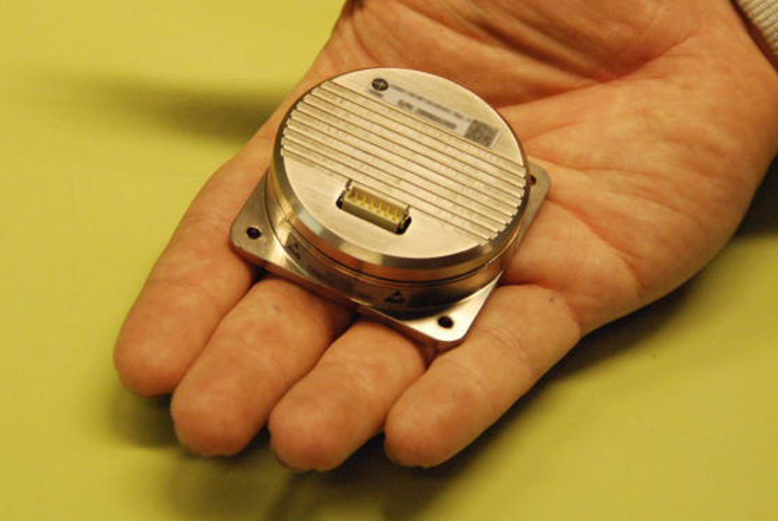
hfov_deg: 10.2
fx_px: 4348
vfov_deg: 6.8
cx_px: 368
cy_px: 170
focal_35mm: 201
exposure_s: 1/80
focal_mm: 98
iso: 1600
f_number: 5.6
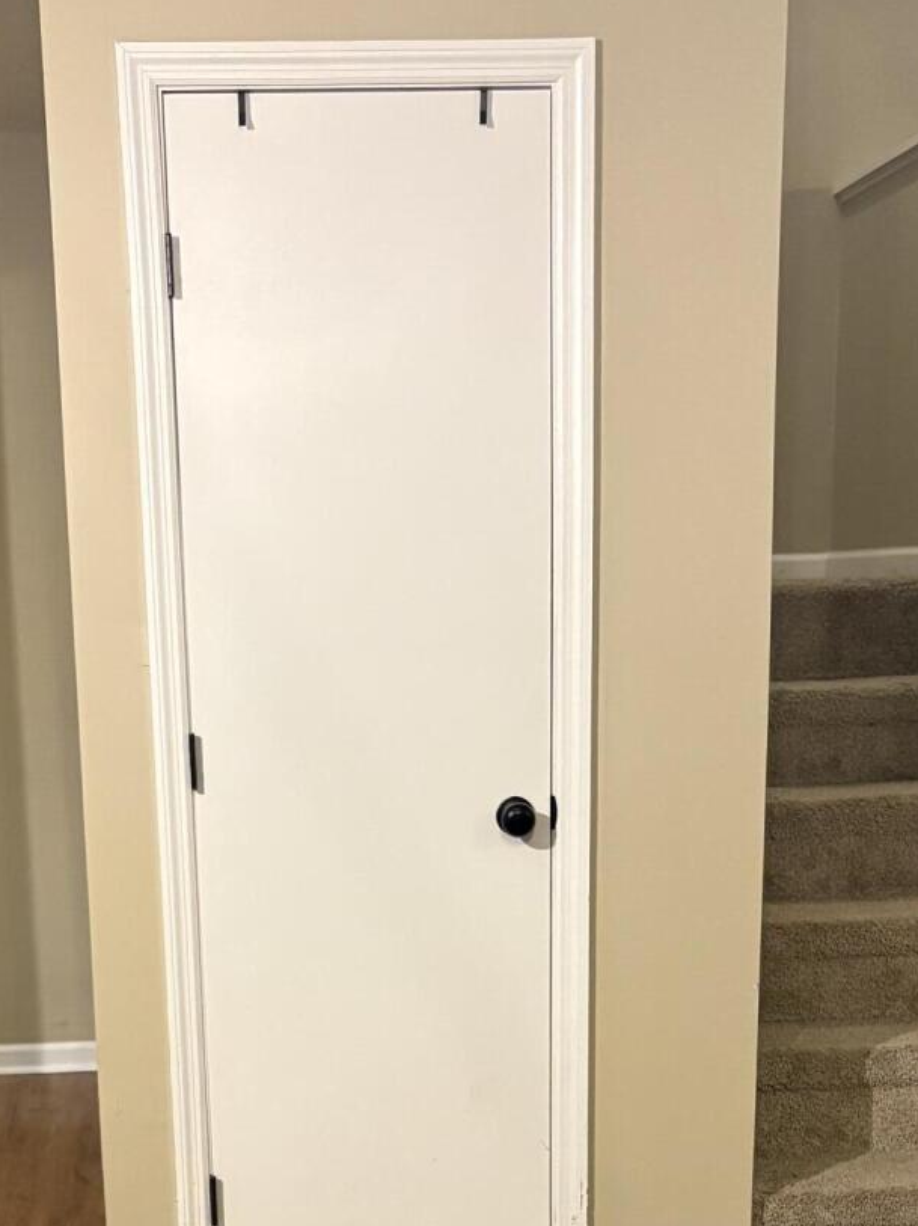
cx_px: 351
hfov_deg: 22.9
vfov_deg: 28.6
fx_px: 2265
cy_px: 1194
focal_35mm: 64
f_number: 1.6
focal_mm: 5.96
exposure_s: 1/60
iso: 320
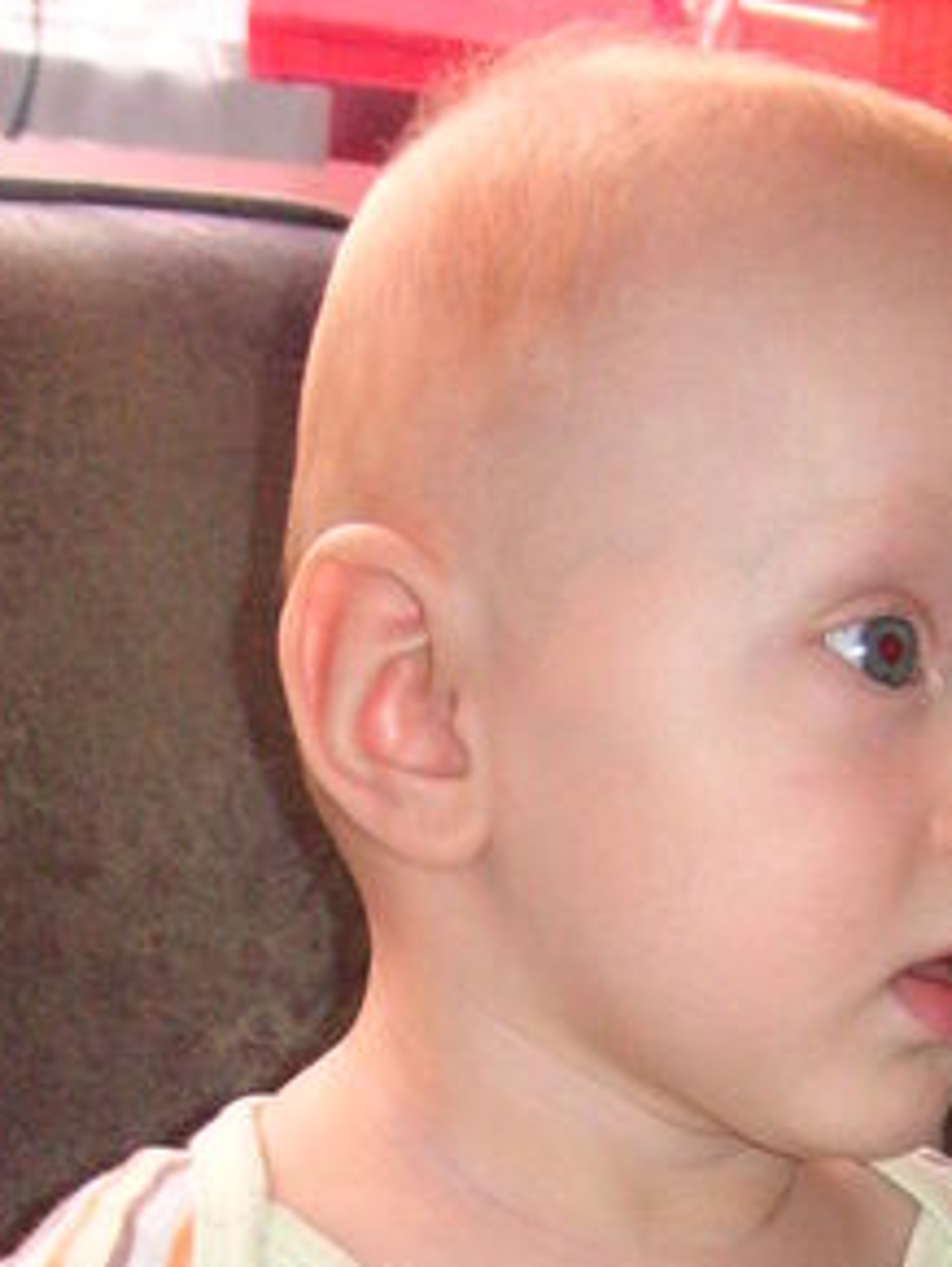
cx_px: 825
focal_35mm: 102
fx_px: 3735
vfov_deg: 18.1
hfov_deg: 14.4
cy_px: 1577
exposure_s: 1/45
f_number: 2.8
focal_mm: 6.1
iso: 160
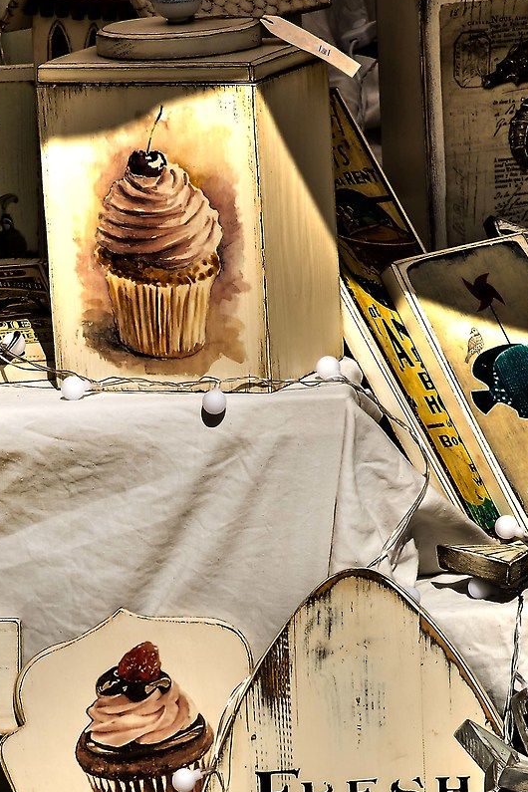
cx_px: 129
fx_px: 6973
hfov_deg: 4.3
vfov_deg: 6.5
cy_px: 753
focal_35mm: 317
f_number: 16
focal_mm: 105
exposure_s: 1/200
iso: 200
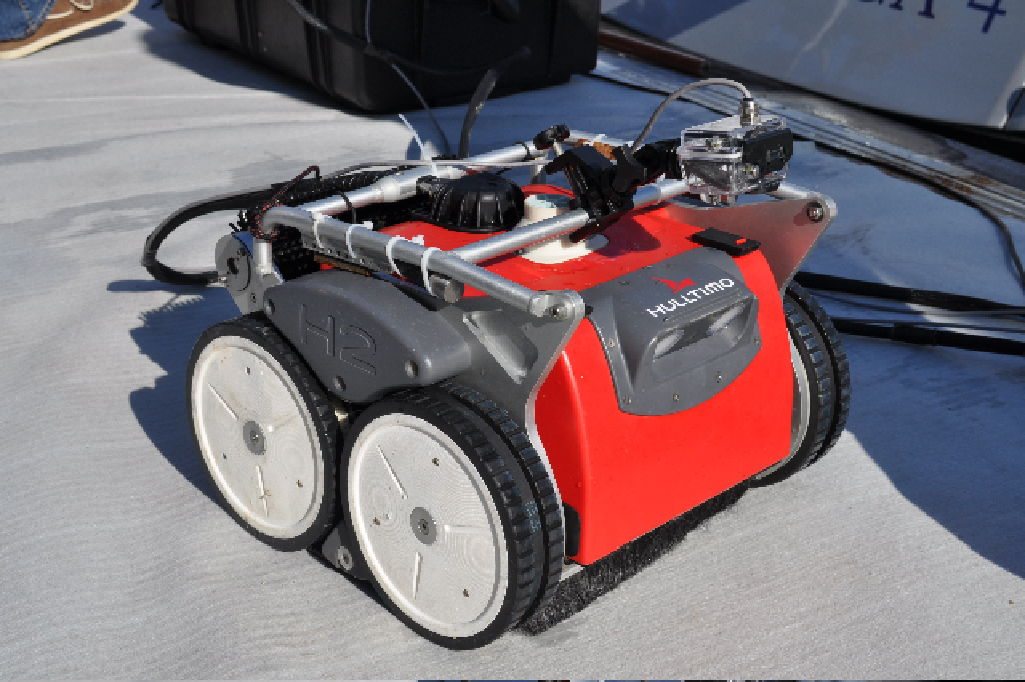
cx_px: 512
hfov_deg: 33.4
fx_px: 1707
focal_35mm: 60
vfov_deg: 22.6
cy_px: 341
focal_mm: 40
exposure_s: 1/400
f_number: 10
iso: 200
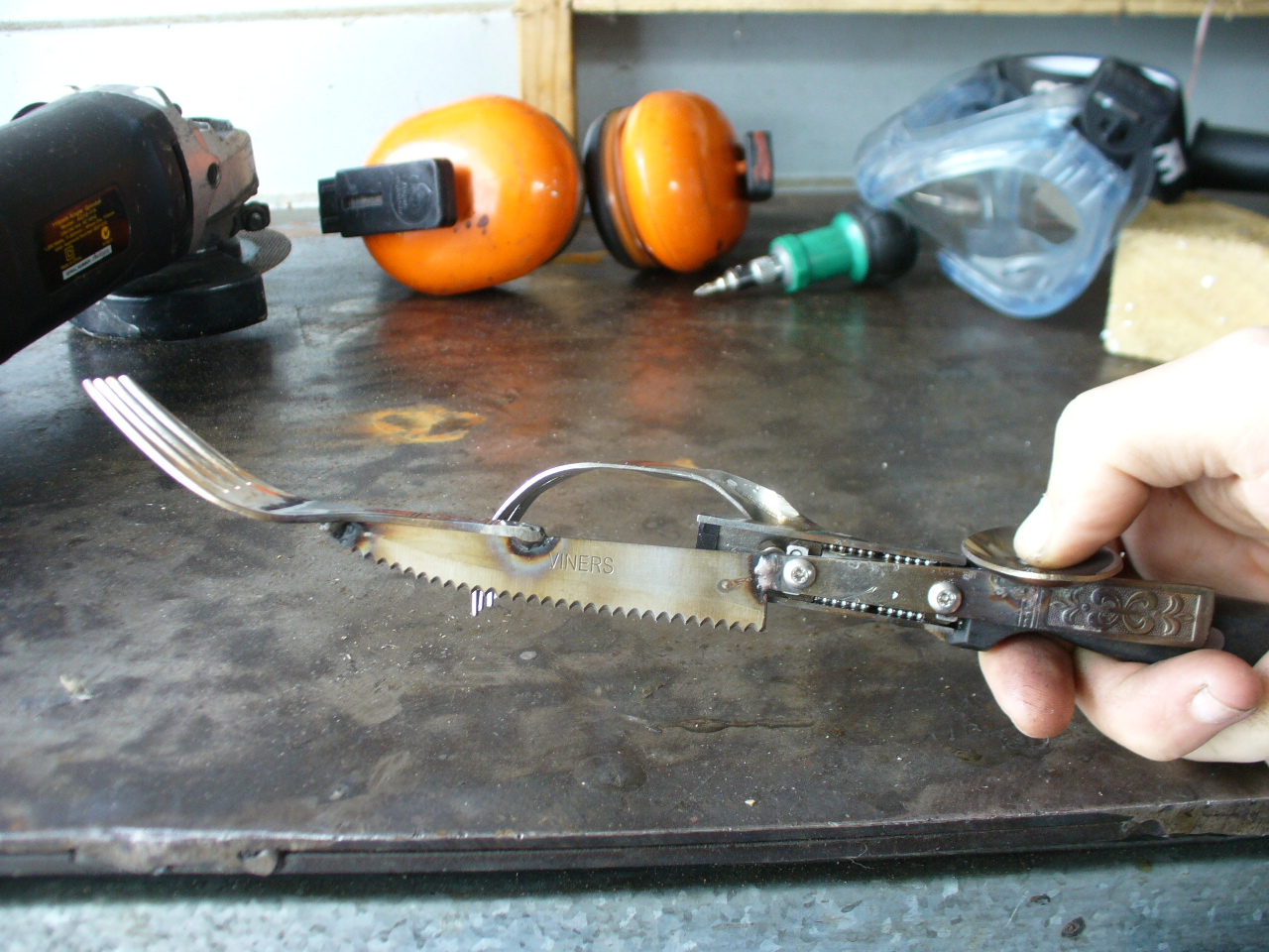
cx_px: 634
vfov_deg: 38.7
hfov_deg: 50.1
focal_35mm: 37
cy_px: 476
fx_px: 1356
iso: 100
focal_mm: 6.1
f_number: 2.8
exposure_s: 1/25
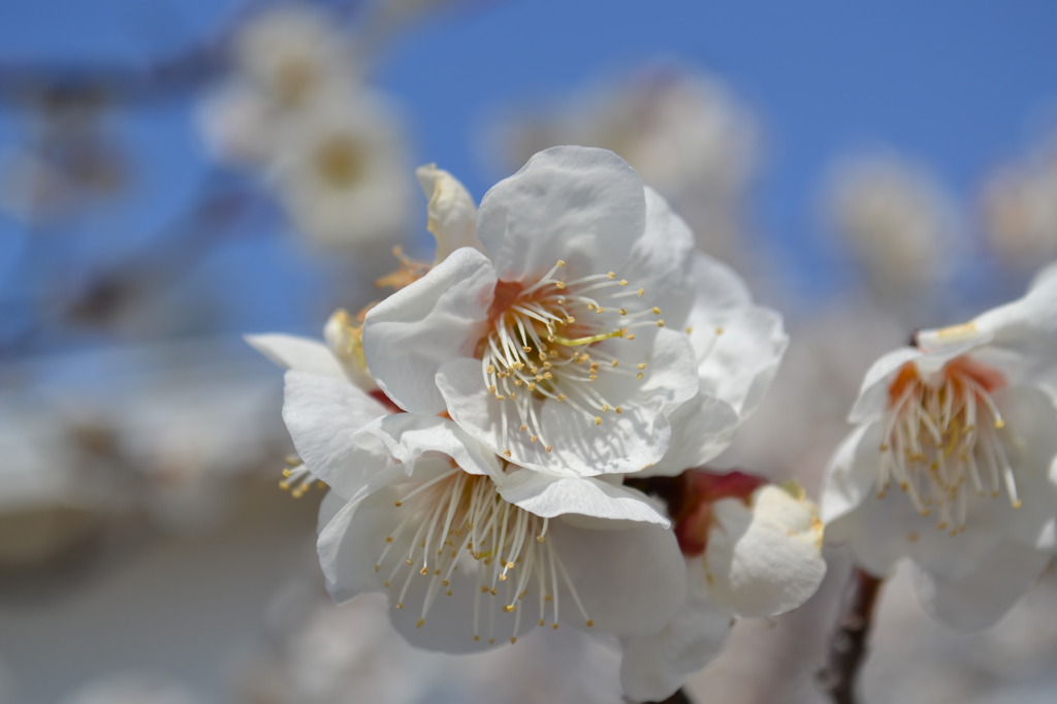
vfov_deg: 18.2
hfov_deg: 27.0
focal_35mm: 75
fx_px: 2201
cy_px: 352
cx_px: 528
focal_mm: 50
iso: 100
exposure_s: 1/500
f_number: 8
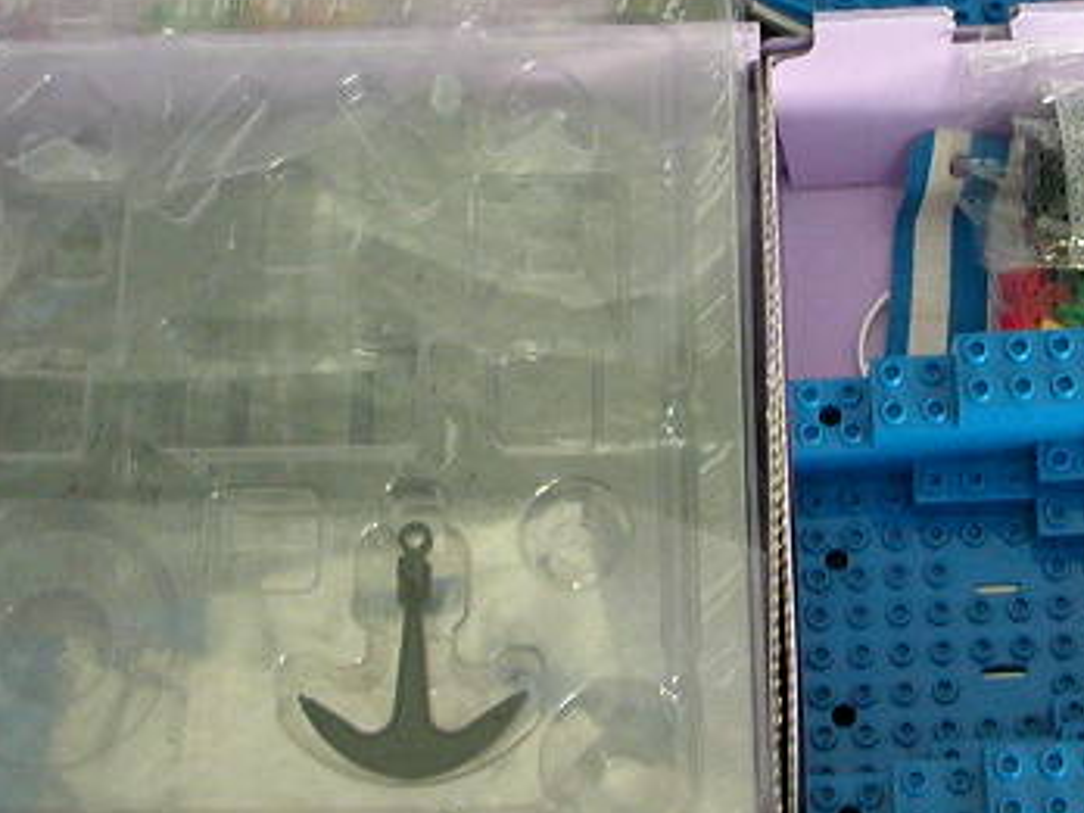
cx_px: 785
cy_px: 249
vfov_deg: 21.5
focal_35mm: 68
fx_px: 2129
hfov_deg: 28.2
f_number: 2.7
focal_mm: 5.6
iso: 400
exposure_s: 1/20
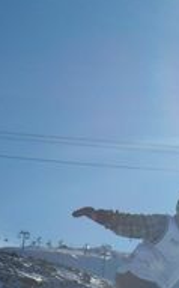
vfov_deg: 13.3
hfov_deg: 8.5
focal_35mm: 153
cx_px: 44
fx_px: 1197
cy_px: 351
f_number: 8.7
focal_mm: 7.9
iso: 80
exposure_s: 1/500
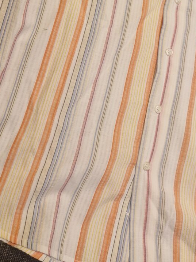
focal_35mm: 45
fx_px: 340
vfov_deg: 40.0
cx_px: 122
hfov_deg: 32.0
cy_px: 44
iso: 50
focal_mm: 5.4
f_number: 1.8
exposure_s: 1/100
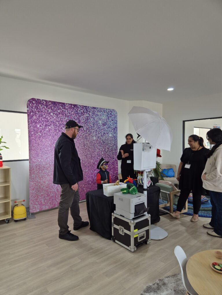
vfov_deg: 73.9
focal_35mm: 23
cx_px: 111
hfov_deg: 58.9
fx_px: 197
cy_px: 148
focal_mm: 5.4
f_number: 1.8
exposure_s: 1/100
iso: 50
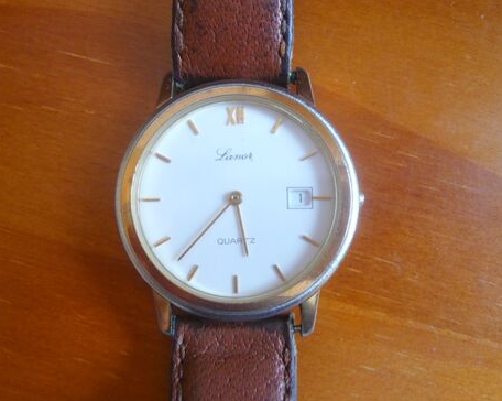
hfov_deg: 58.8
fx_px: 445
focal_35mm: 30
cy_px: 204
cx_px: 243
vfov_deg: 48.4
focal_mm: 4.6
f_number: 2.8
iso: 160
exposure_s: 1/30
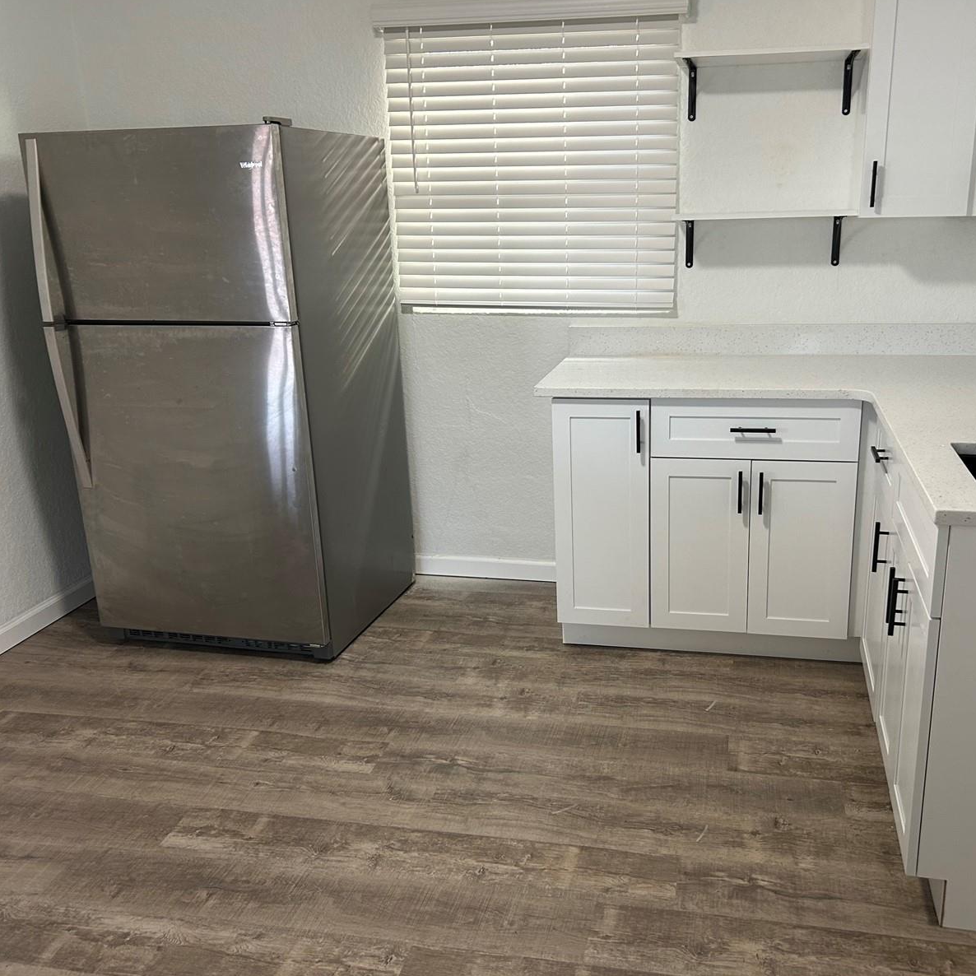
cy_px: 484
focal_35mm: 31
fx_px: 989
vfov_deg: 52.5
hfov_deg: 52.4
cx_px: 551
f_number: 1.5
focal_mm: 5.7
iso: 125
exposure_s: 1/60
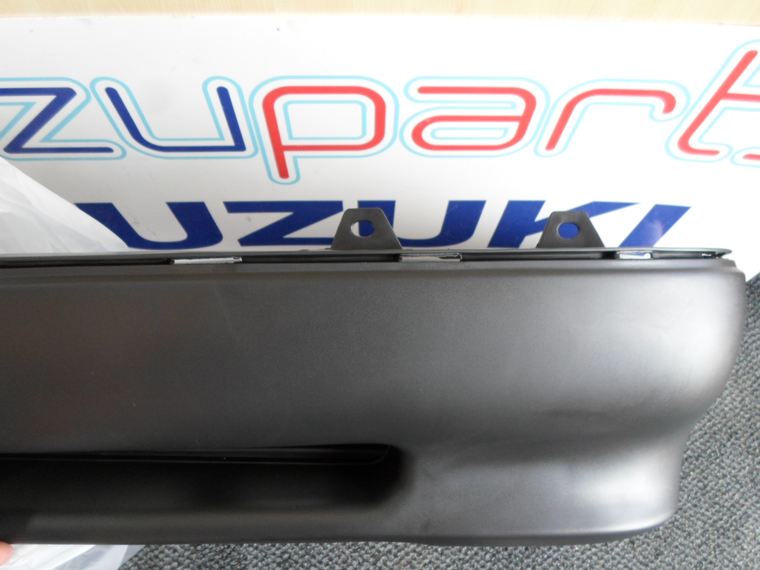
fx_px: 549
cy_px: 285
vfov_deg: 54.9
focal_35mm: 25
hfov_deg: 69.4
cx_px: 380
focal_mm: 4.5
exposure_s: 1/30
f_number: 2.5
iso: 160
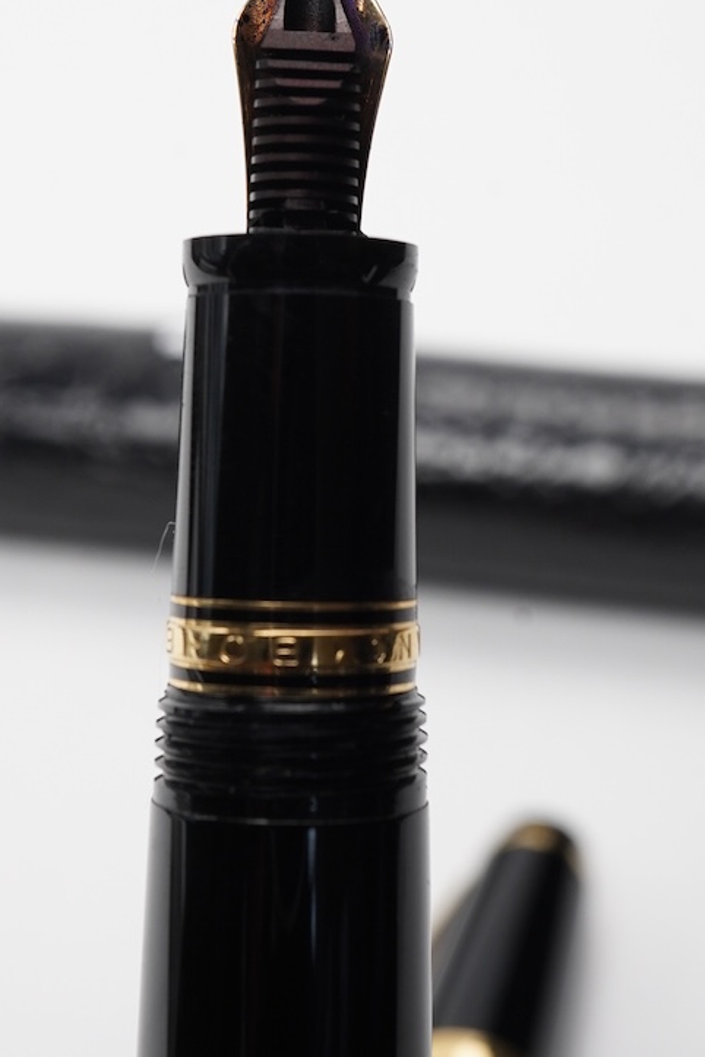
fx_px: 2056
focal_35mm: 70
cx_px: 376
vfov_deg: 28.7
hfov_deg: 19.5
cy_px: 397
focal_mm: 30
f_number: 18
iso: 400
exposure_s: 1/100
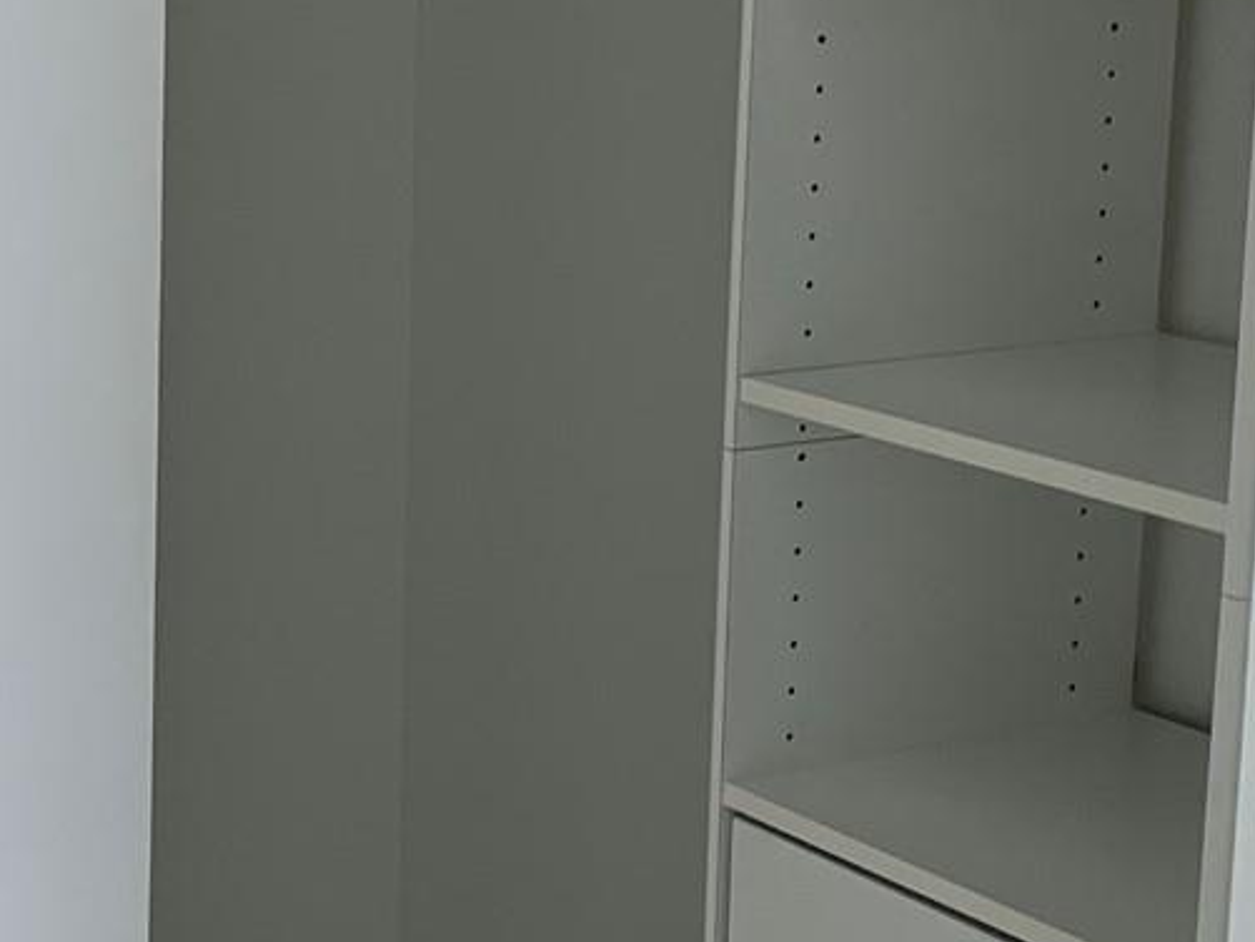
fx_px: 3010
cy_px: 321
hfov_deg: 23.1
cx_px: 193
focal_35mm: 83
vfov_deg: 17.7
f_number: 1.8
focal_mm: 4.25
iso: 80
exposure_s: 1/120
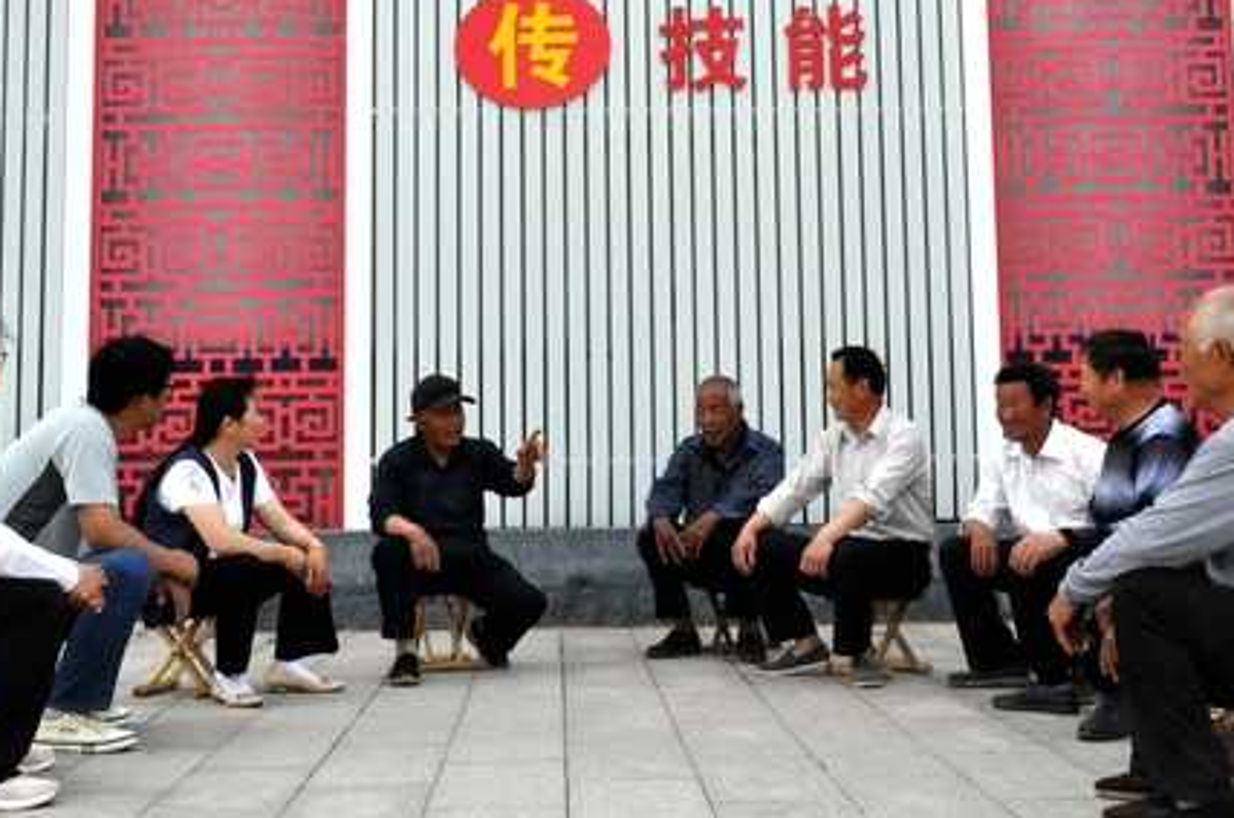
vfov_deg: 25.8
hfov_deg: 38.4
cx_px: 610
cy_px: 236
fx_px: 1771
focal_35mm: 52
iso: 1250
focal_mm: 23
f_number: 18
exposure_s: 1/320
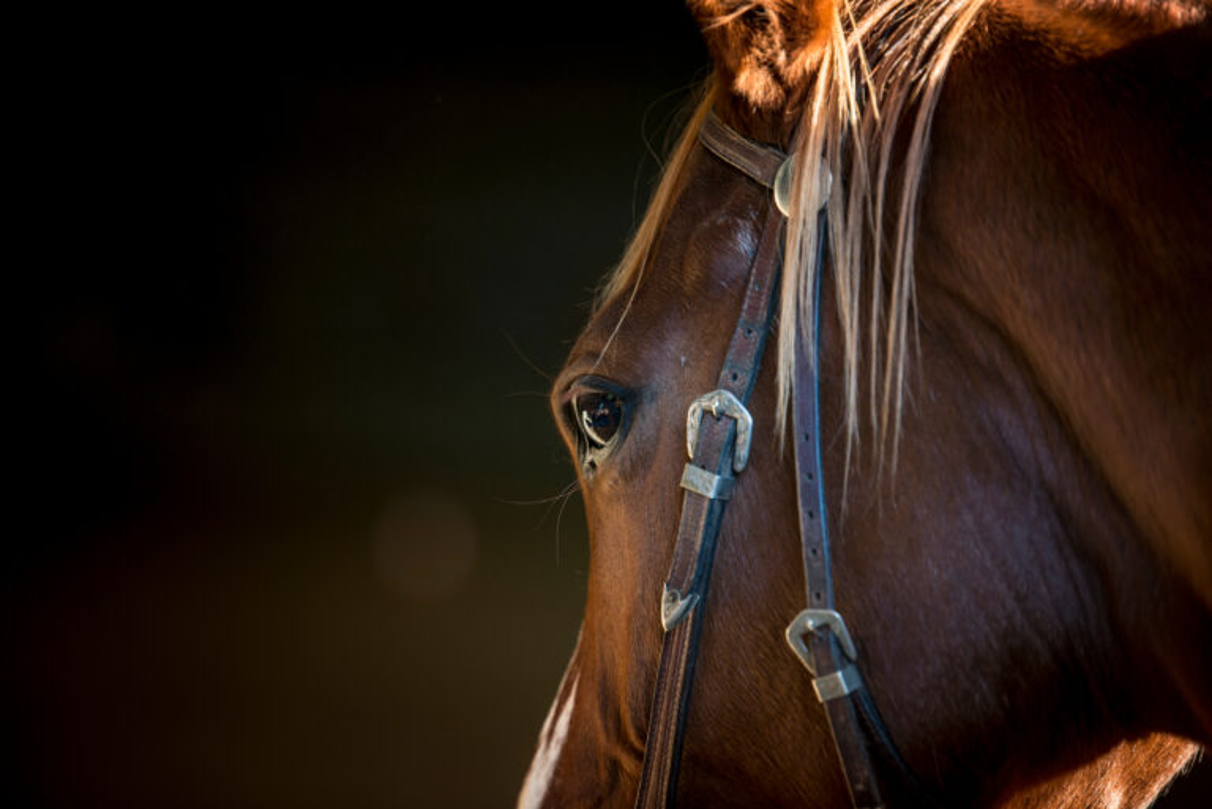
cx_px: 606
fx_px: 6737
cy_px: 404
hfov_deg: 10.3
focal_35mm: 200
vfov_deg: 6.9
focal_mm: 200
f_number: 3.5
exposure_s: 1/400
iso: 280
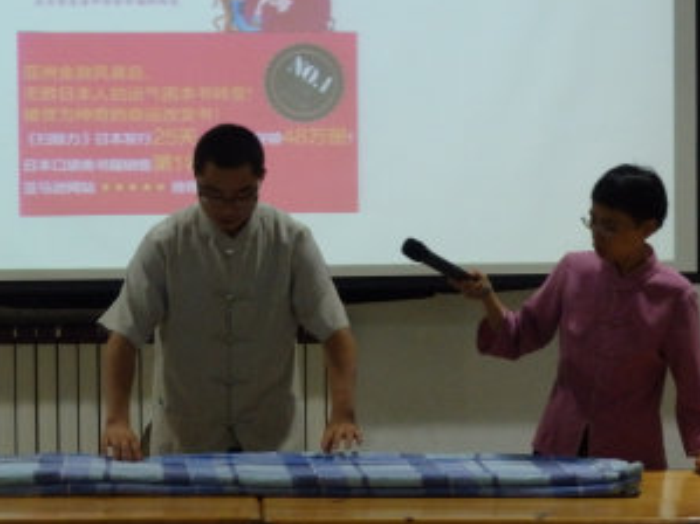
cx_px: 251
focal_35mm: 108
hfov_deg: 18.2
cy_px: 179
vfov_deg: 13.7
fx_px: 2183
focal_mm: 11.9
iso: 800
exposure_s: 1/60
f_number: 4.4
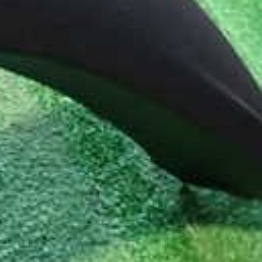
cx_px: -232
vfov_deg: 16.9
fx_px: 882
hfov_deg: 14.5
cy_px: 112
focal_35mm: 103
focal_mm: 4.5
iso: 500
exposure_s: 1/30
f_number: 2
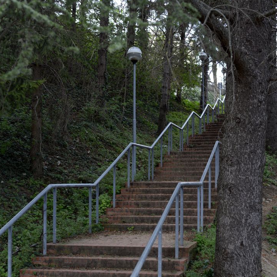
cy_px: 180
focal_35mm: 64
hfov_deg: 26.9
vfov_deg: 26.8
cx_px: 138
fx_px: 579
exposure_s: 1/60
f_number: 4
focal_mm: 50
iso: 100
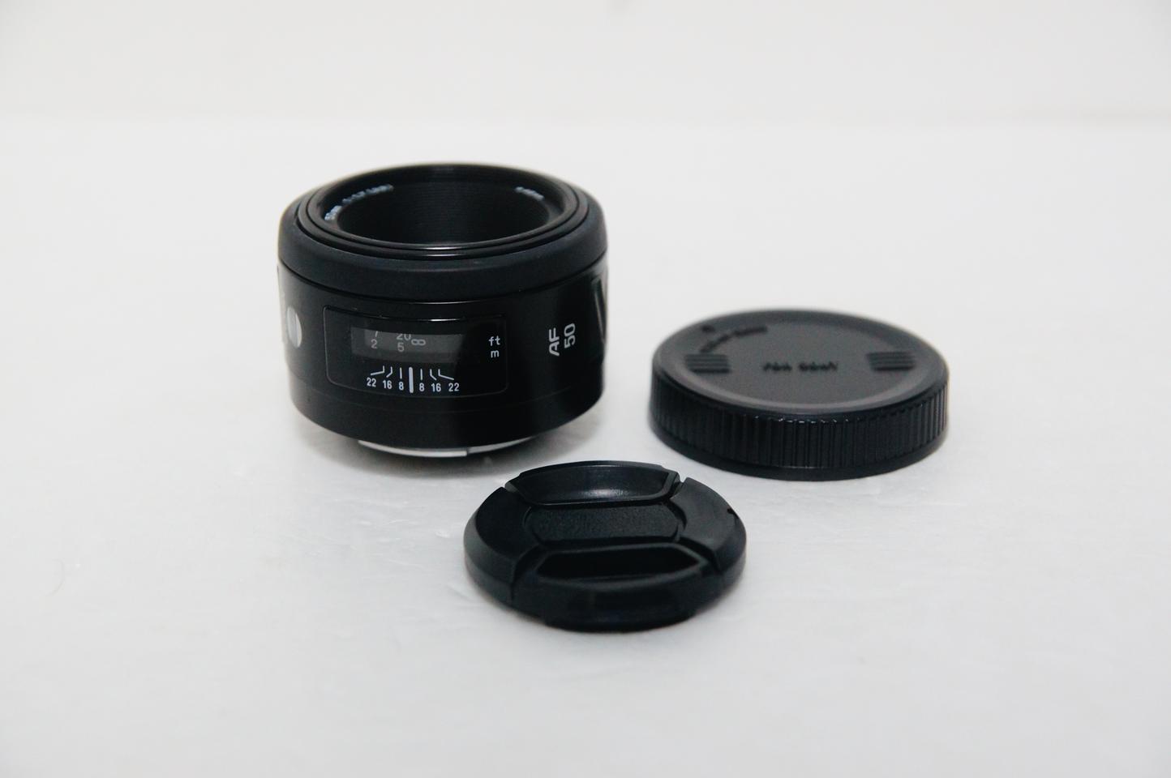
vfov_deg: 18.1
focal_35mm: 75
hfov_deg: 27.0
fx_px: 2437
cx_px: 586
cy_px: 389
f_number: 4
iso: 1600
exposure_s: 1/80
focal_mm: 50
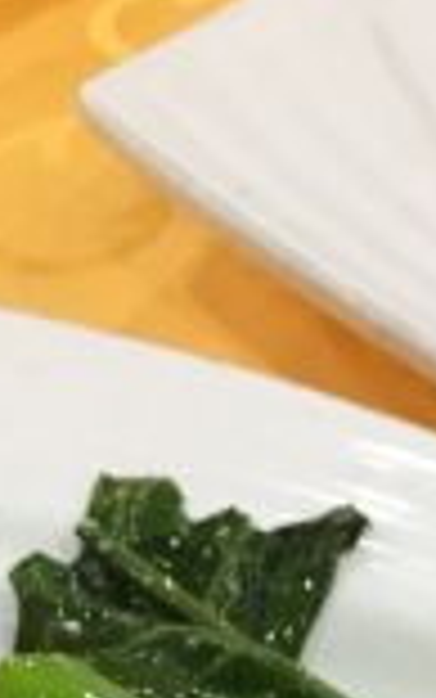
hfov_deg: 9.4
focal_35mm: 139
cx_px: 222
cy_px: 1464
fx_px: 2640
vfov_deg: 12.8
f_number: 2.2
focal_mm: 4.15
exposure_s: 1/33
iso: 160
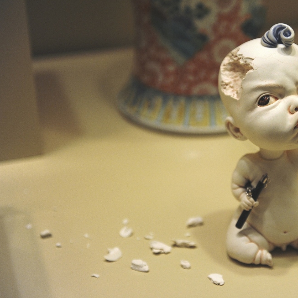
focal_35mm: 77
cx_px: 208
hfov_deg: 22.3
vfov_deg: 22.5
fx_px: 750
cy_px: 149
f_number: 2.8
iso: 1000
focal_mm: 58
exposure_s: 1/160
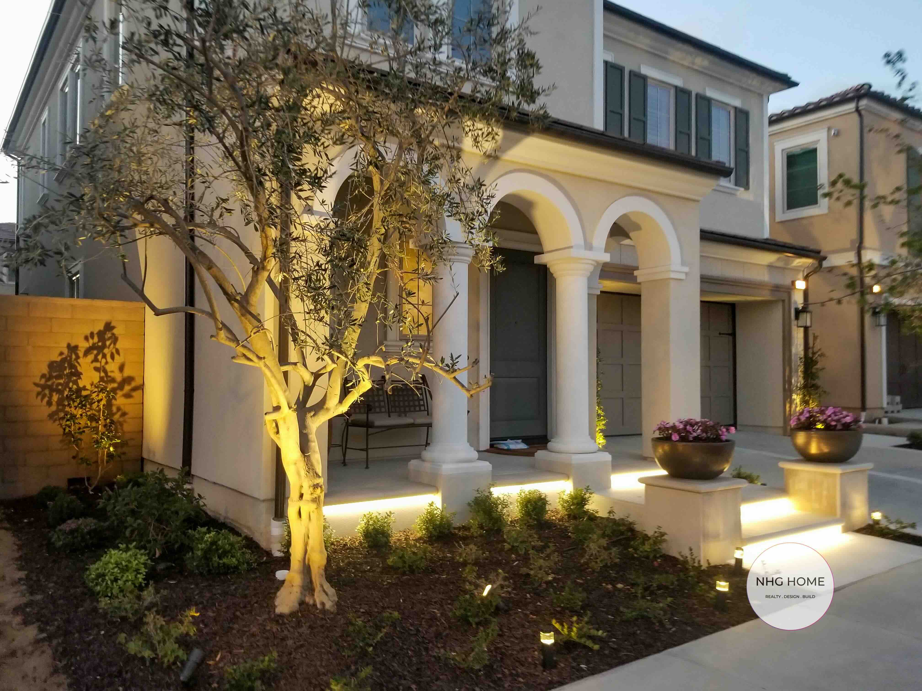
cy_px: 346
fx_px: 693
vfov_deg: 53.1
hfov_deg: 67.3
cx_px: 461
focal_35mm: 26
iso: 250
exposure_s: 1/25
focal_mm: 4.25
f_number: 1.7
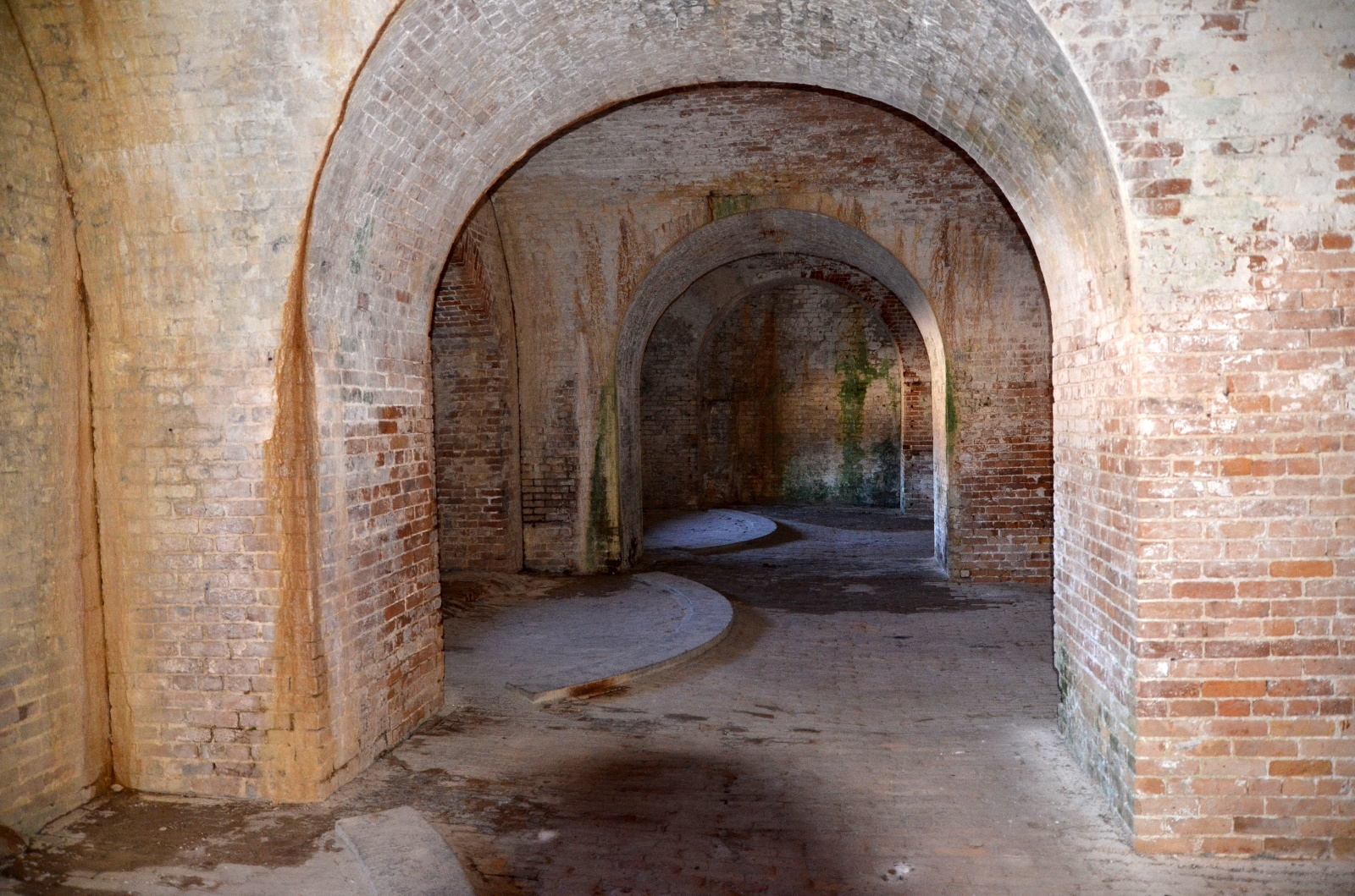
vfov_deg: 47.7
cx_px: 678
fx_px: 1014
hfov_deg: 67.5
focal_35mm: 27
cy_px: 448
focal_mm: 18
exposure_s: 1/60
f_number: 3.5
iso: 800
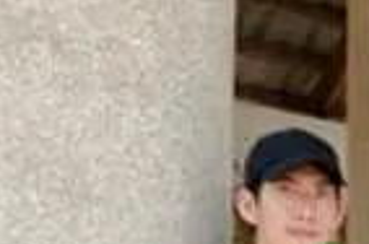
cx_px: 1008
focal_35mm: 192
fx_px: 1964
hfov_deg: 9.1
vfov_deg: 6.7
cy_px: 642
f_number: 13
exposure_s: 1/400
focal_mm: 23.3
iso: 3200
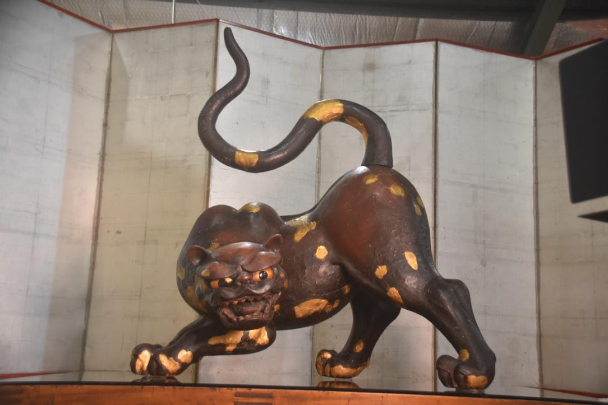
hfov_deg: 41.1
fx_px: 811
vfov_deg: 28.1
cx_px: 304
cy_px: 202
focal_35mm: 48
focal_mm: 32
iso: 800
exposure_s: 1/60
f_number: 4.2
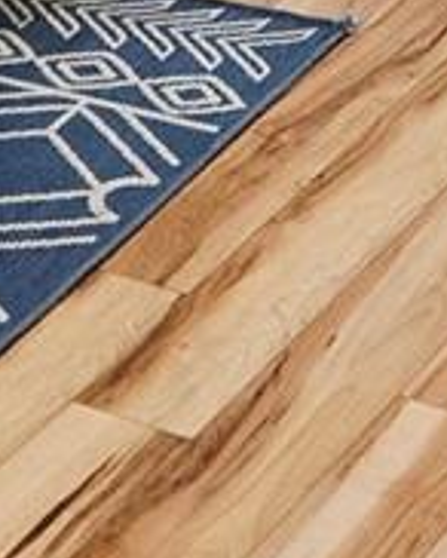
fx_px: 3120
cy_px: -904
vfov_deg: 8.9
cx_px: 95
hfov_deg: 8.2
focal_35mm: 189
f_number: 1.8
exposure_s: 1/120
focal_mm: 5.4
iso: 200
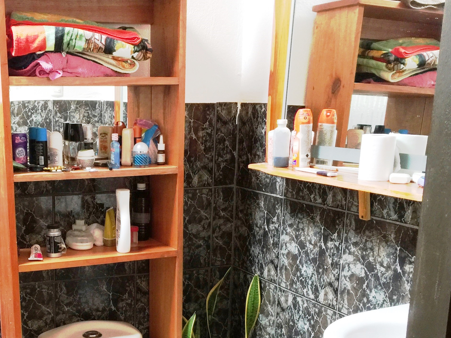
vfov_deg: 28.5
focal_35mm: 50
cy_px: 265
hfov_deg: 37.3
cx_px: 116
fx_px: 651
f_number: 2.2
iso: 50
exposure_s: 1/15
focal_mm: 4.15
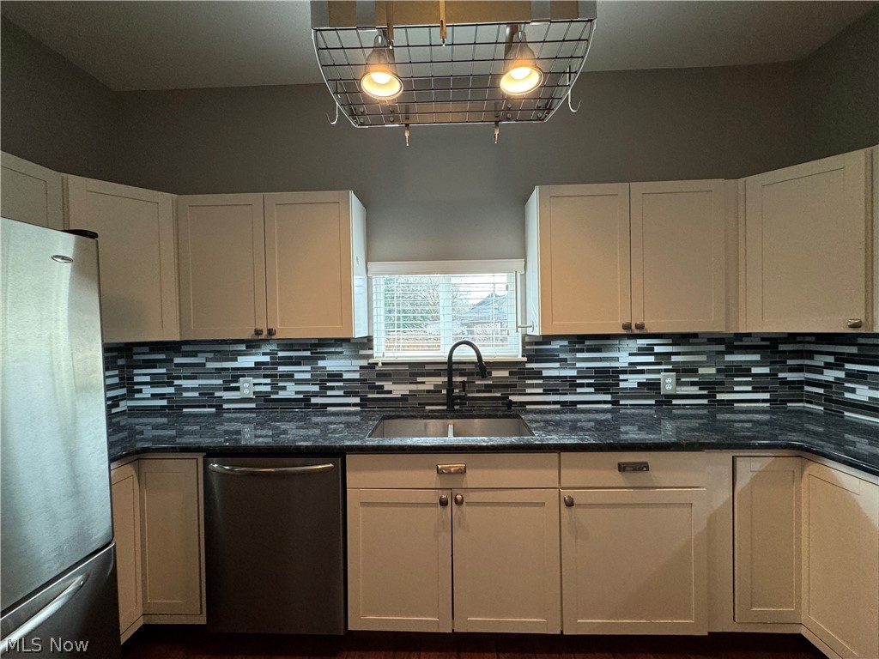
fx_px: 356
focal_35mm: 14
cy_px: 330
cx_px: 440
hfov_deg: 102.1
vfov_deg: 85.7
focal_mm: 2.22
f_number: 2.2
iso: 160
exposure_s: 1/120
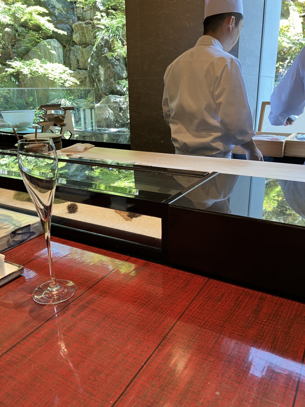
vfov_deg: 63.4
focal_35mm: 28
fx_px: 329
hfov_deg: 49.7
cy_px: 204
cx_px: 152
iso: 80
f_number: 1.8
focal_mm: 3.99
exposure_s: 1/60
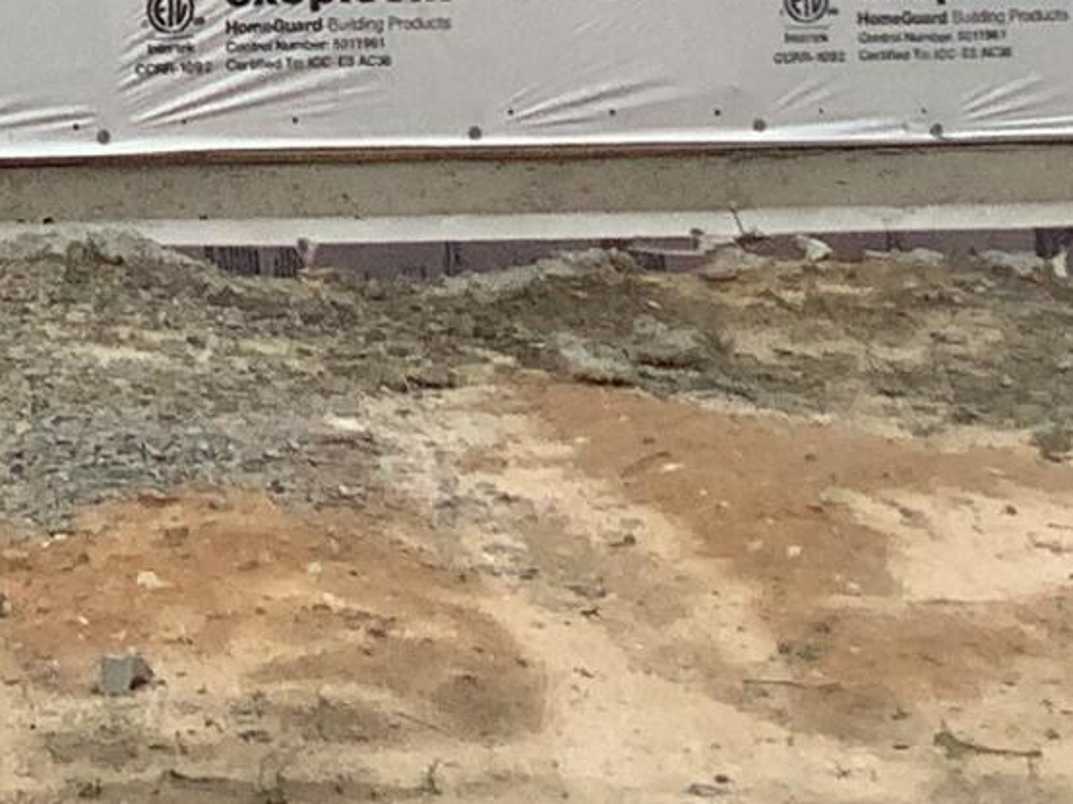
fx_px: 5205
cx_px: -629
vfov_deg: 8.2
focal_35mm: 168
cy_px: -1058
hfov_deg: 11.2
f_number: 2.4
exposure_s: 1/747
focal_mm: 3.3
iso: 25
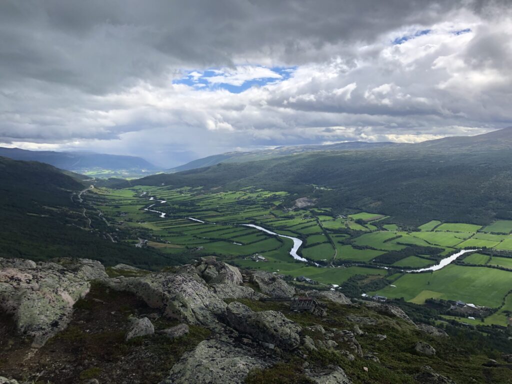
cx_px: 256
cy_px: 192
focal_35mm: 28
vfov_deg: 49.7
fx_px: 414
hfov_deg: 63.4
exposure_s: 1/1080
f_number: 1.8
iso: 20
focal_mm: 4
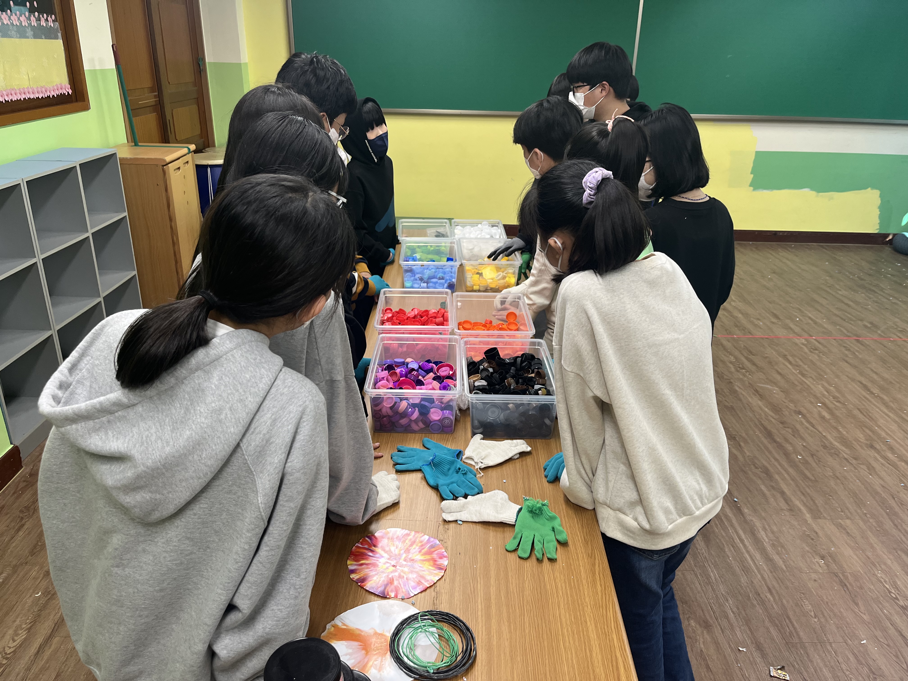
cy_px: 340
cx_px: 454
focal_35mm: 26
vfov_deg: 53.1
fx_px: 682
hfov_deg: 67.3
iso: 125
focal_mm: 5.1
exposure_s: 1/120
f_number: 1.6
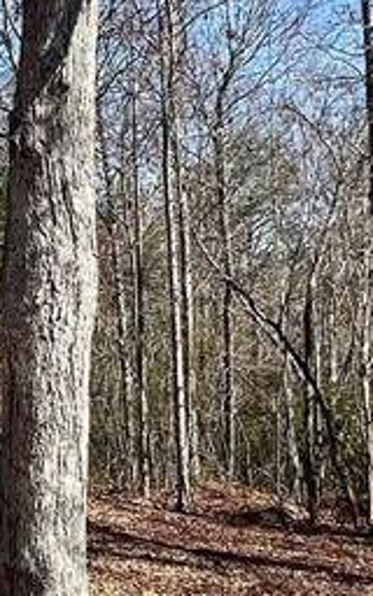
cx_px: -26
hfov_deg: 18.2
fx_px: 1122
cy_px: 328
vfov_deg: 29.8
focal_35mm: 69
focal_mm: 1.57
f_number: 1.8
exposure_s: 1/834
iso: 32
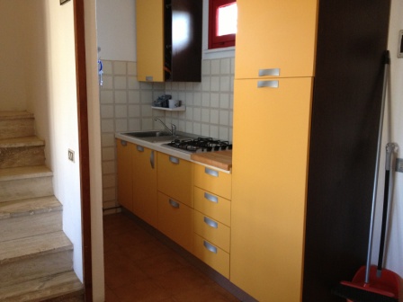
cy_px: 151
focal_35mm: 35
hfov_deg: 52.6
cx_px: 202
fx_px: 407
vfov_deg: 40.7
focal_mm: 4.28
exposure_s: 1/20
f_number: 2.4
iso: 200
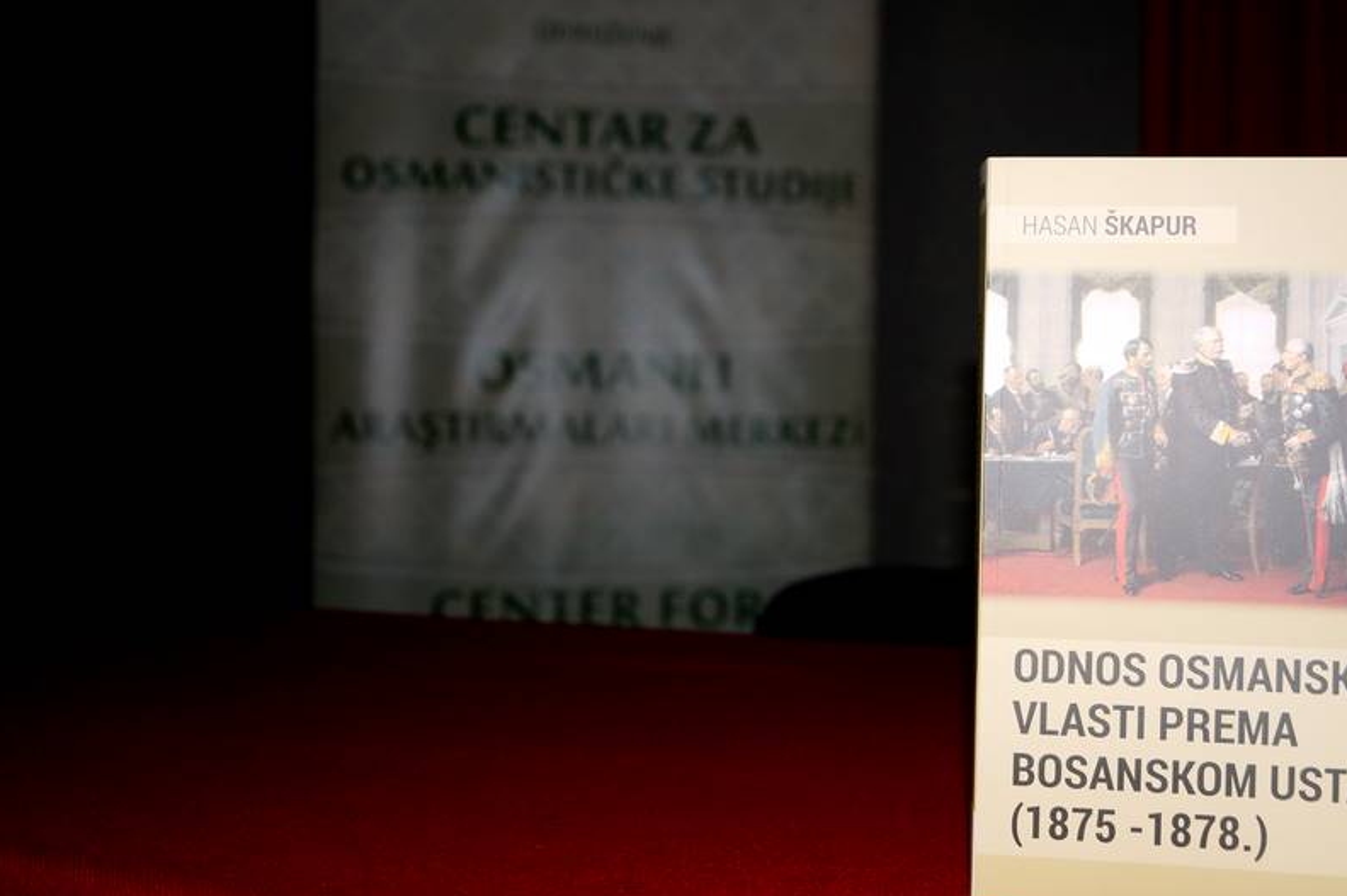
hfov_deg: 48.2
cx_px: 808
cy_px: 446
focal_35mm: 40
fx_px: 1496
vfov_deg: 33.4
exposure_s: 1/160
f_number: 4
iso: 250
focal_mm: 22
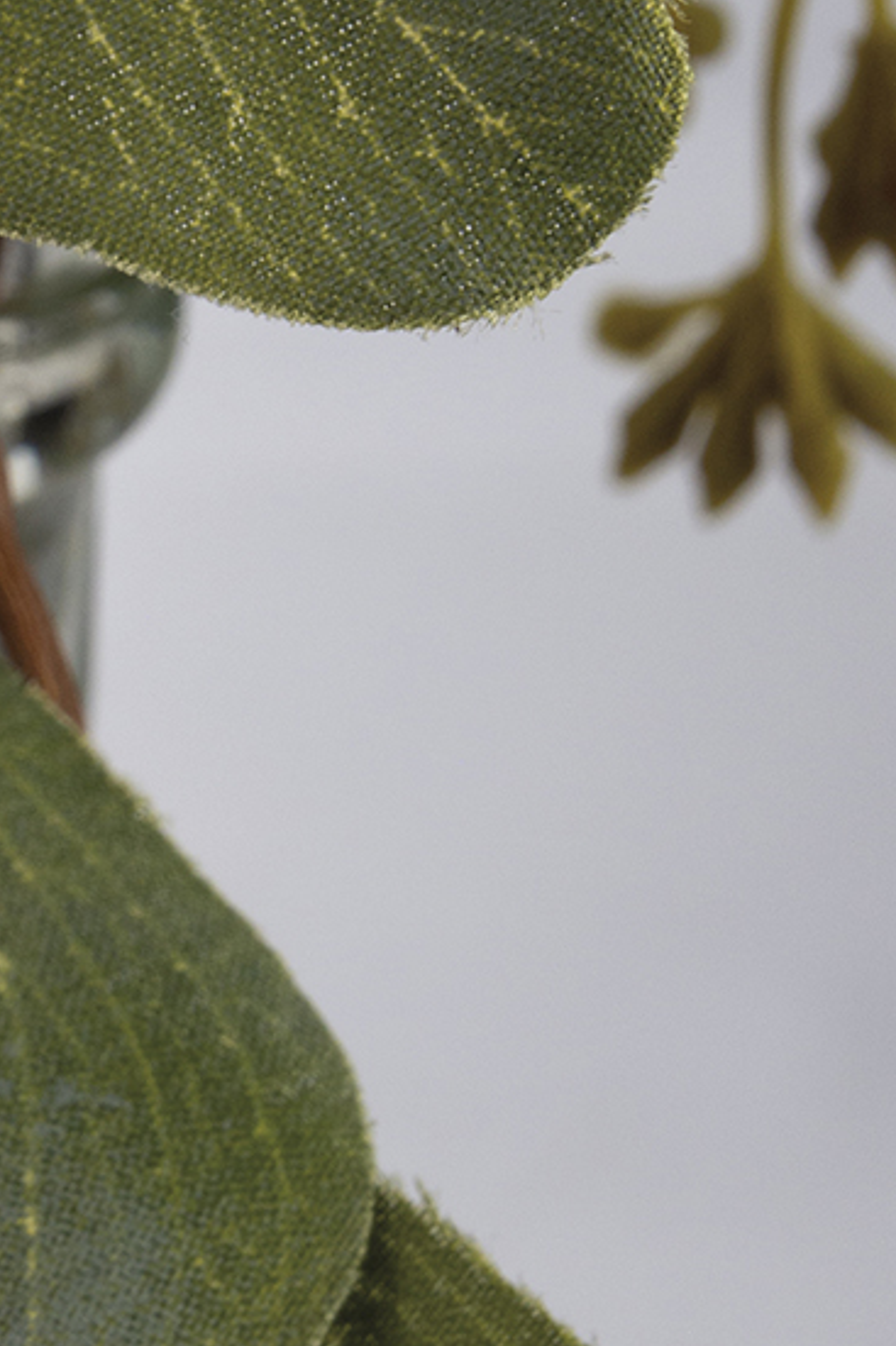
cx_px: -403
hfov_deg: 3.7
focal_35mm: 368
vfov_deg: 5.6
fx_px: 13733
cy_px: 523
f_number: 16
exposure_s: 1/200
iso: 200
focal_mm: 75
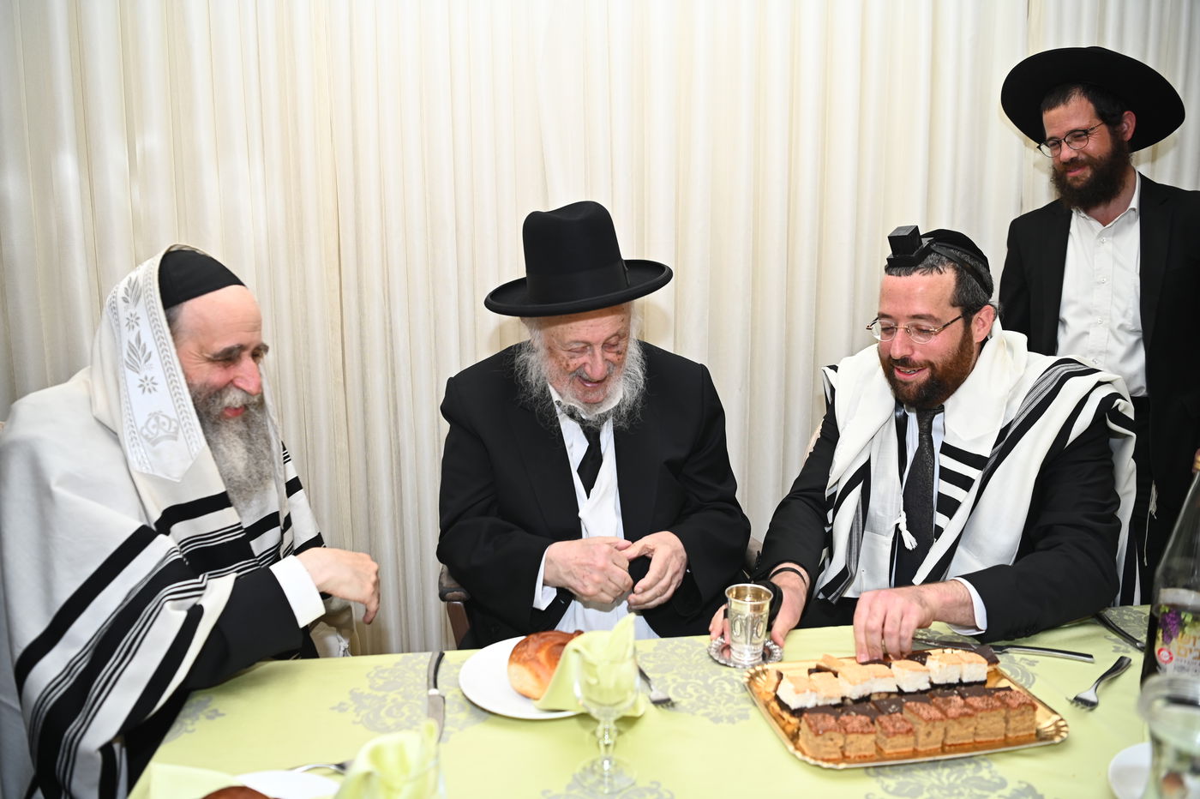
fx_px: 900
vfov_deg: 47.9
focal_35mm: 27
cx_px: 600
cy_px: 400
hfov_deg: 67.4
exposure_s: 1/200
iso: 320
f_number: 3.5
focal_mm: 27
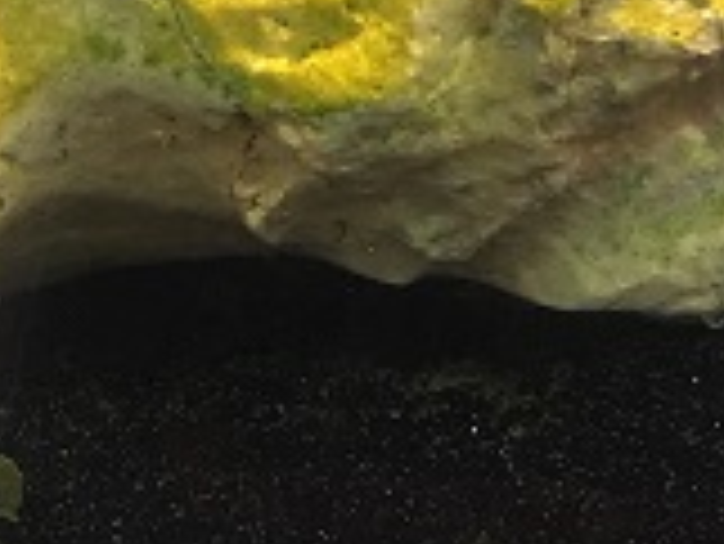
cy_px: -285
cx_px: 322
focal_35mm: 145
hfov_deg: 13.6
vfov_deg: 9.9
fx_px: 3035
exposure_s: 1/17
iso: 50
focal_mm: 4.15
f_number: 2.2
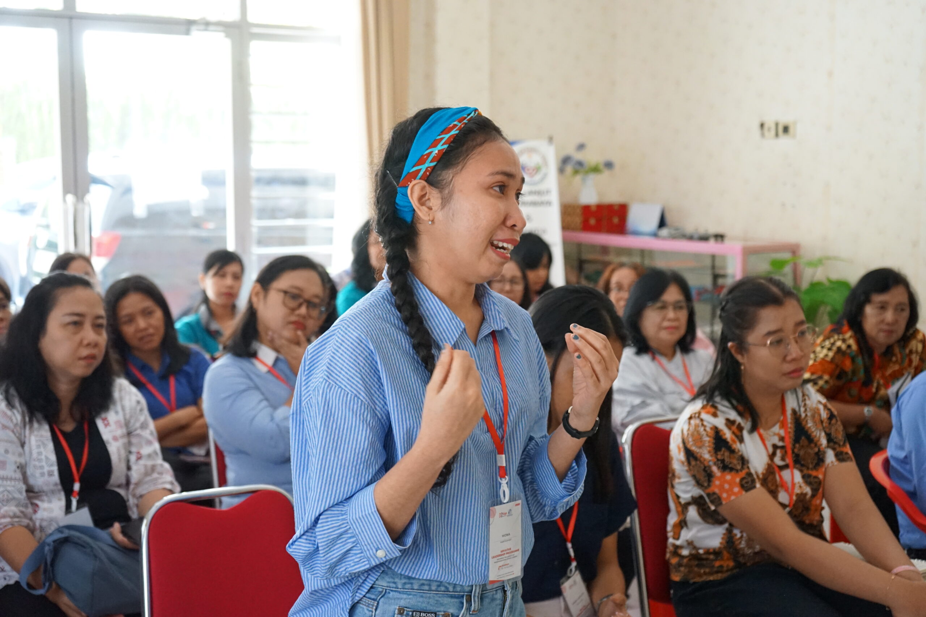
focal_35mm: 50
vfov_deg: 27.0
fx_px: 1286
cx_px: 463
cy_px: 308
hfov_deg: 39.6
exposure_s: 1/160
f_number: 4.5
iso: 5000
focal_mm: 50
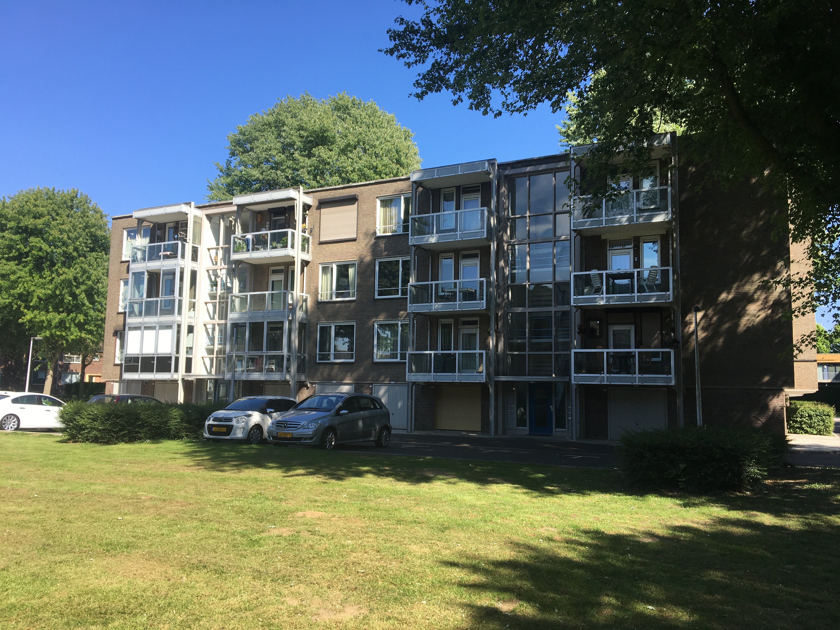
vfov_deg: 48.2
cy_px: 315
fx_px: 704
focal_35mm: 29
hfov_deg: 61.7
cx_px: 420
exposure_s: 1/705
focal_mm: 4.15
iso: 25
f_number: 2.2
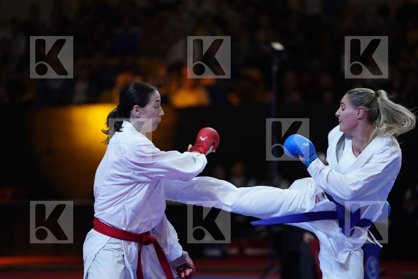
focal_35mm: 171
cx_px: 209
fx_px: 1985
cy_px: 140
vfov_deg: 8.0
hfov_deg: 12.0
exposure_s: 1/1000
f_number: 2.8
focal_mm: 171
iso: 5000
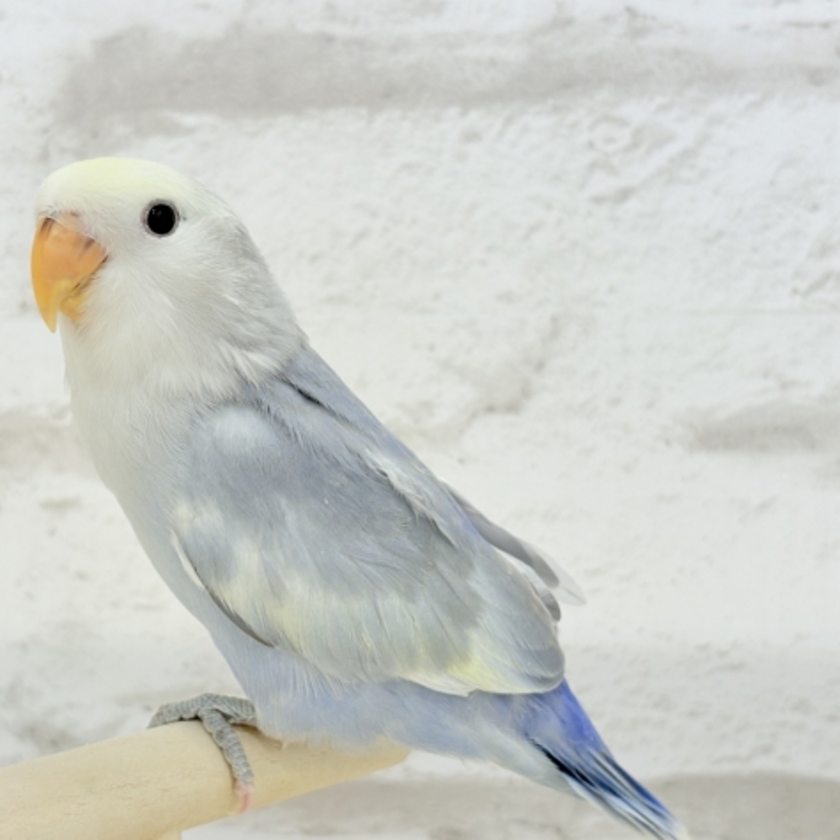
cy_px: 422
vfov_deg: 27.7
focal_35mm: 62
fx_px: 1702
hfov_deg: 27.7
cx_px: 342
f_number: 1.6
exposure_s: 1/50
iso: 40
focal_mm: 5.96
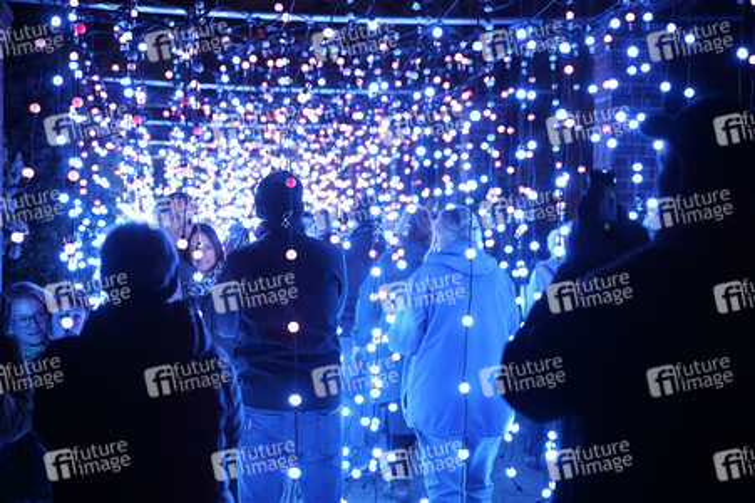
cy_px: 252
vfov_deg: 23.7
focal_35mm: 57
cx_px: 378
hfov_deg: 35.1
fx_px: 1195
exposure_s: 1/50
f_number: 2.8
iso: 1600
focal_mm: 57
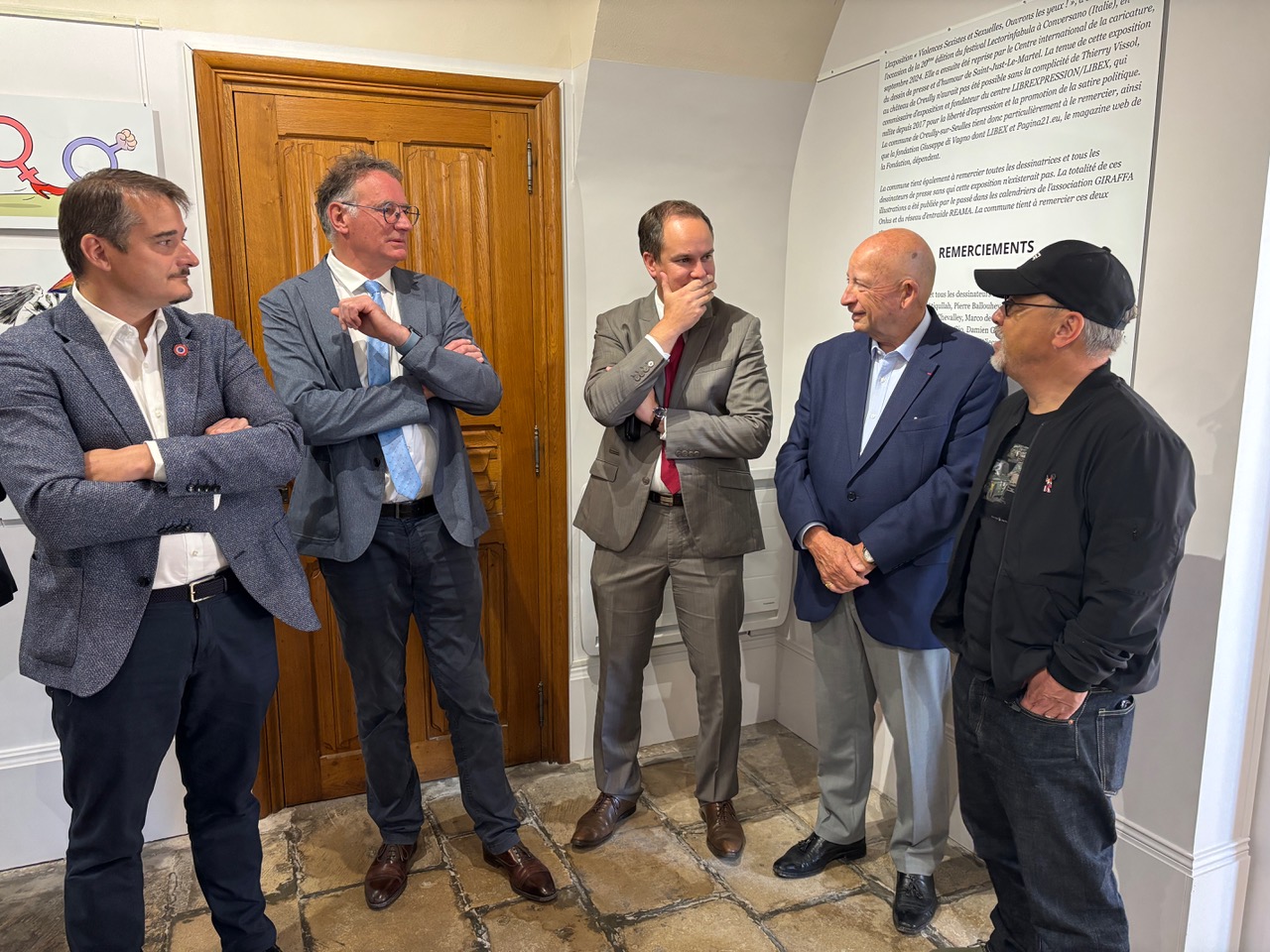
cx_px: 635
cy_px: 476
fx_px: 954
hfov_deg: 67.3
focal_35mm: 26
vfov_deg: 53.1
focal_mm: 5.96
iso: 200
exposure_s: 1/50
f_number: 1.6
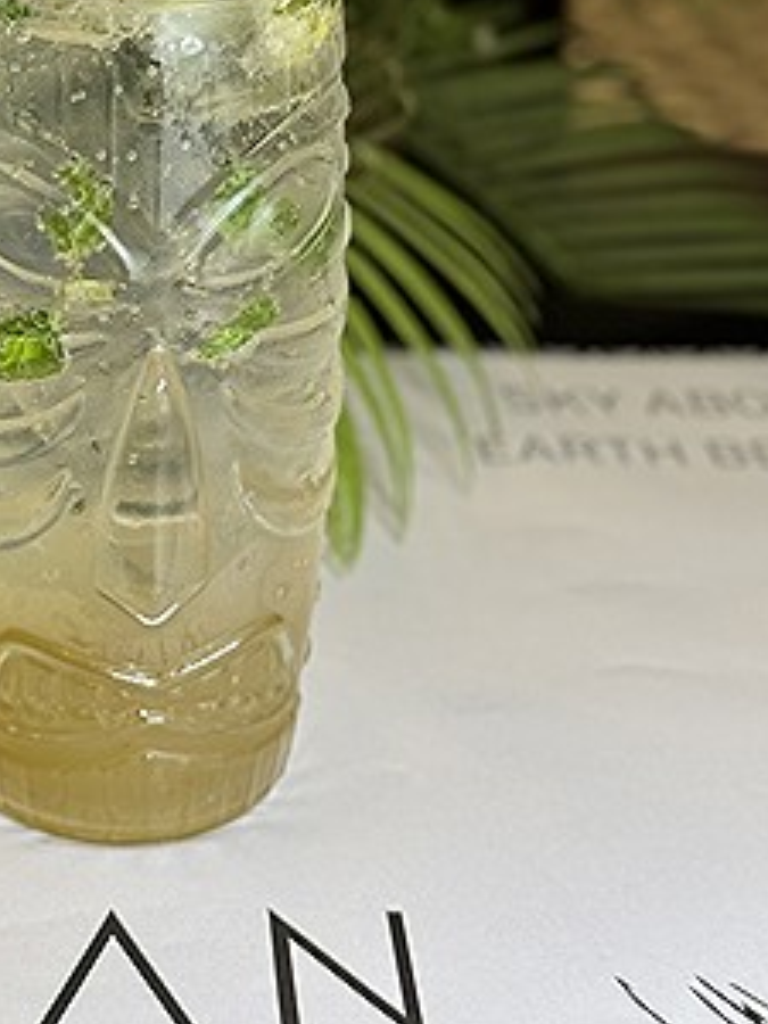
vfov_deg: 20.2
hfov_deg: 15.3
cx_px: 133
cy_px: 164
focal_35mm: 96
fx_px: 2840
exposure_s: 1/50
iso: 64
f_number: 1.78
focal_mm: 6.76
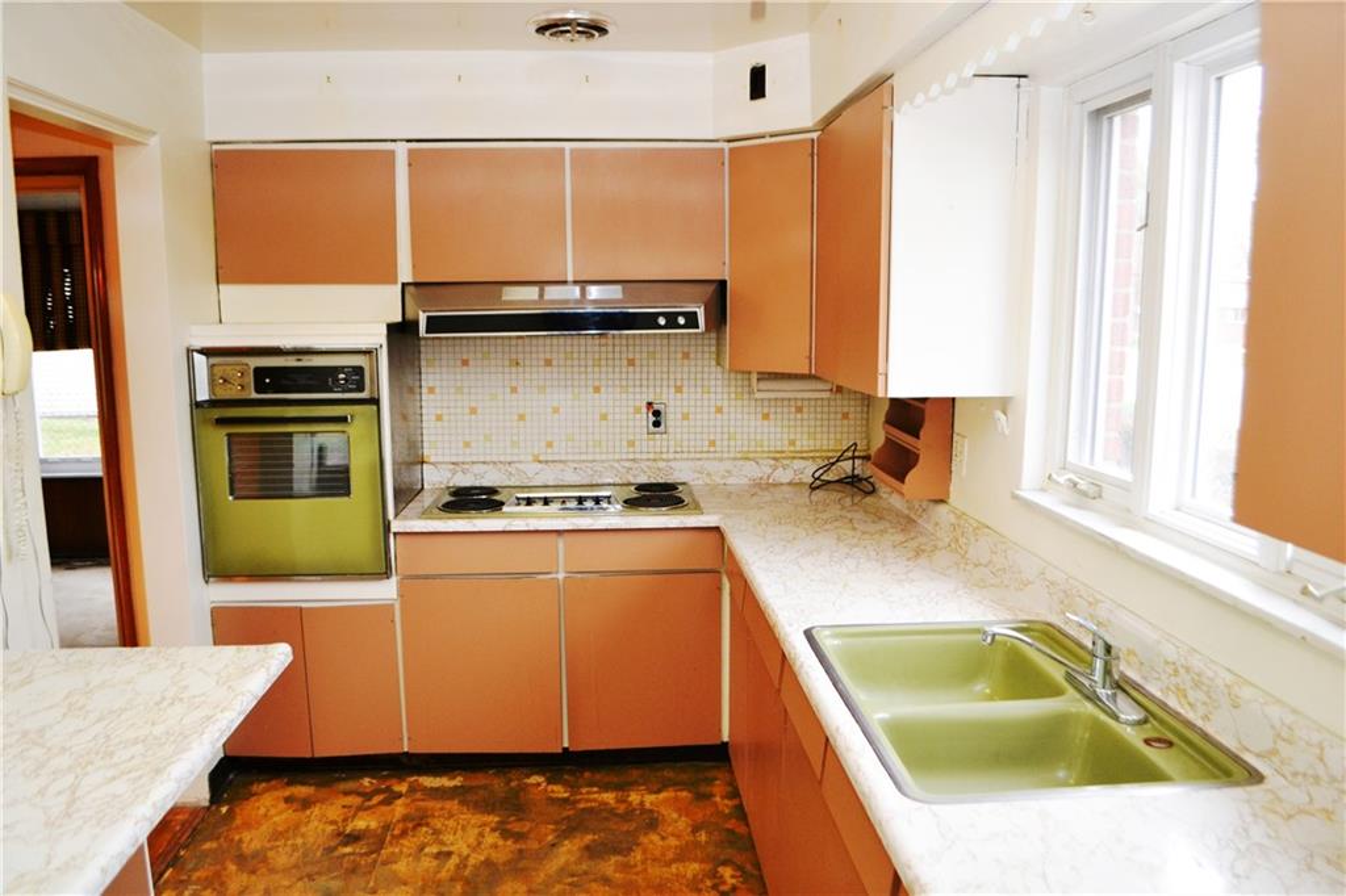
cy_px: 448
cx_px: 673
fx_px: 1009
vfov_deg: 47.9
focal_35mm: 27
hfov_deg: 67.4
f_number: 3.5
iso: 640
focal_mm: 18
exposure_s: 1/60
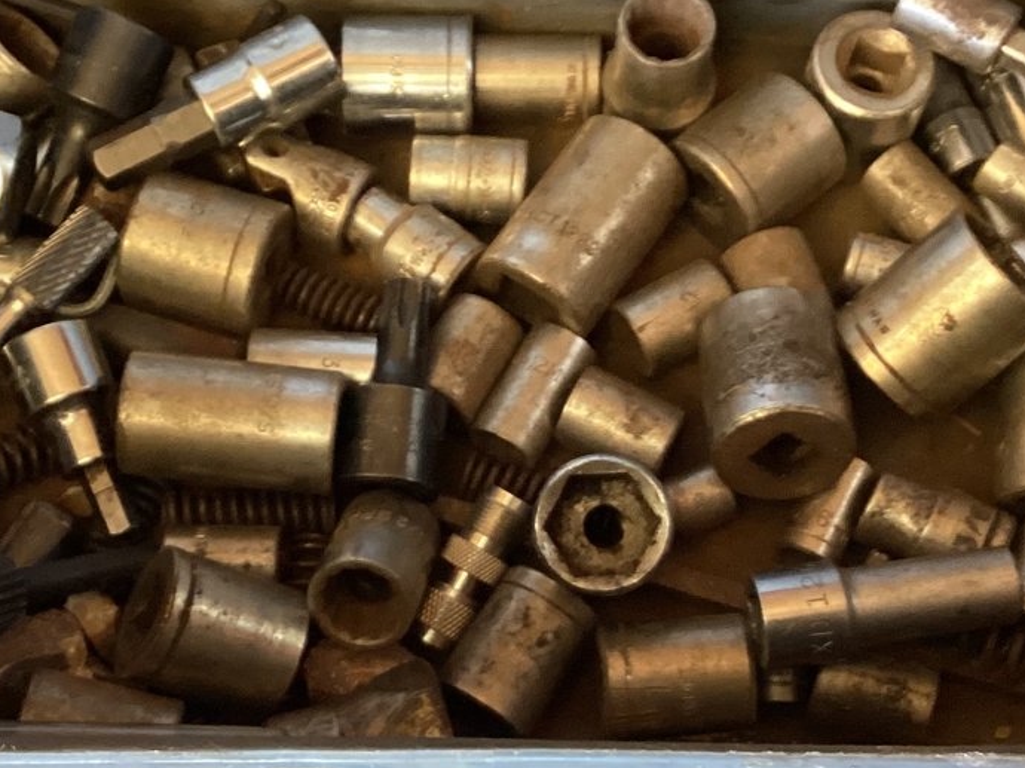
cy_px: 436
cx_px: 518
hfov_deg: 28.6
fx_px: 2013
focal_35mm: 68
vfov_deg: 21.6
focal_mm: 3.3
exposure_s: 1/50
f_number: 2.4
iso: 320
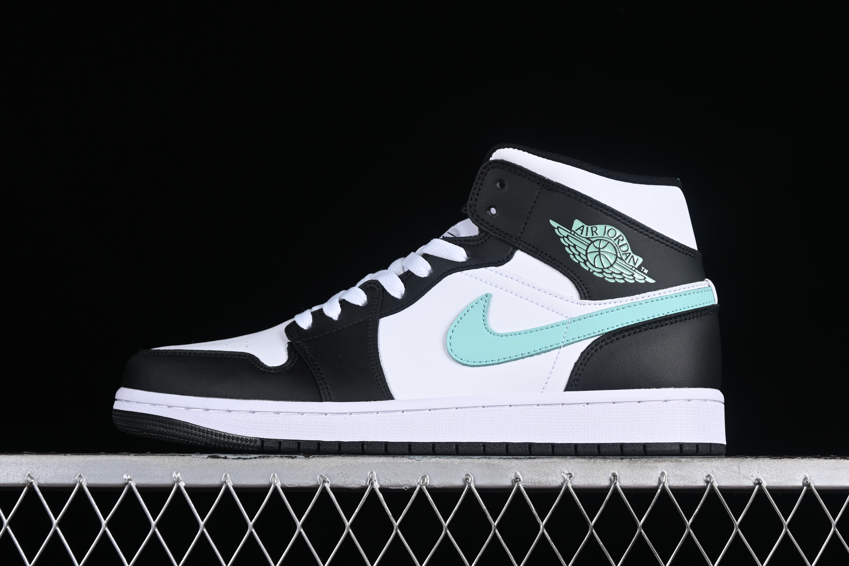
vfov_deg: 18.2
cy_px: 283
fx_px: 1769
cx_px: 424
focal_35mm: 75
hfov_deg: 27.0
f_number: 7.1
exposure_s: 1/80
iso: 160
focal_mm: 50
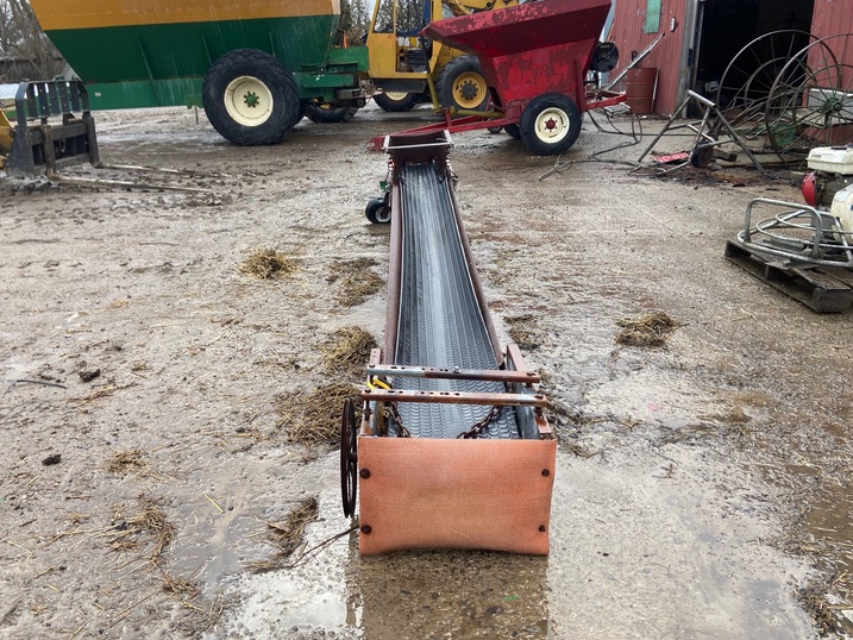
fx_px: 715
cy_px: 303
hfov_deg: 61.7
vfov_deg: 48.2
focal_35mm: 29
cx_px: 428
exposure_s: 1/762
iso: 32
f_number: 1.8
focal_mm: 4.25
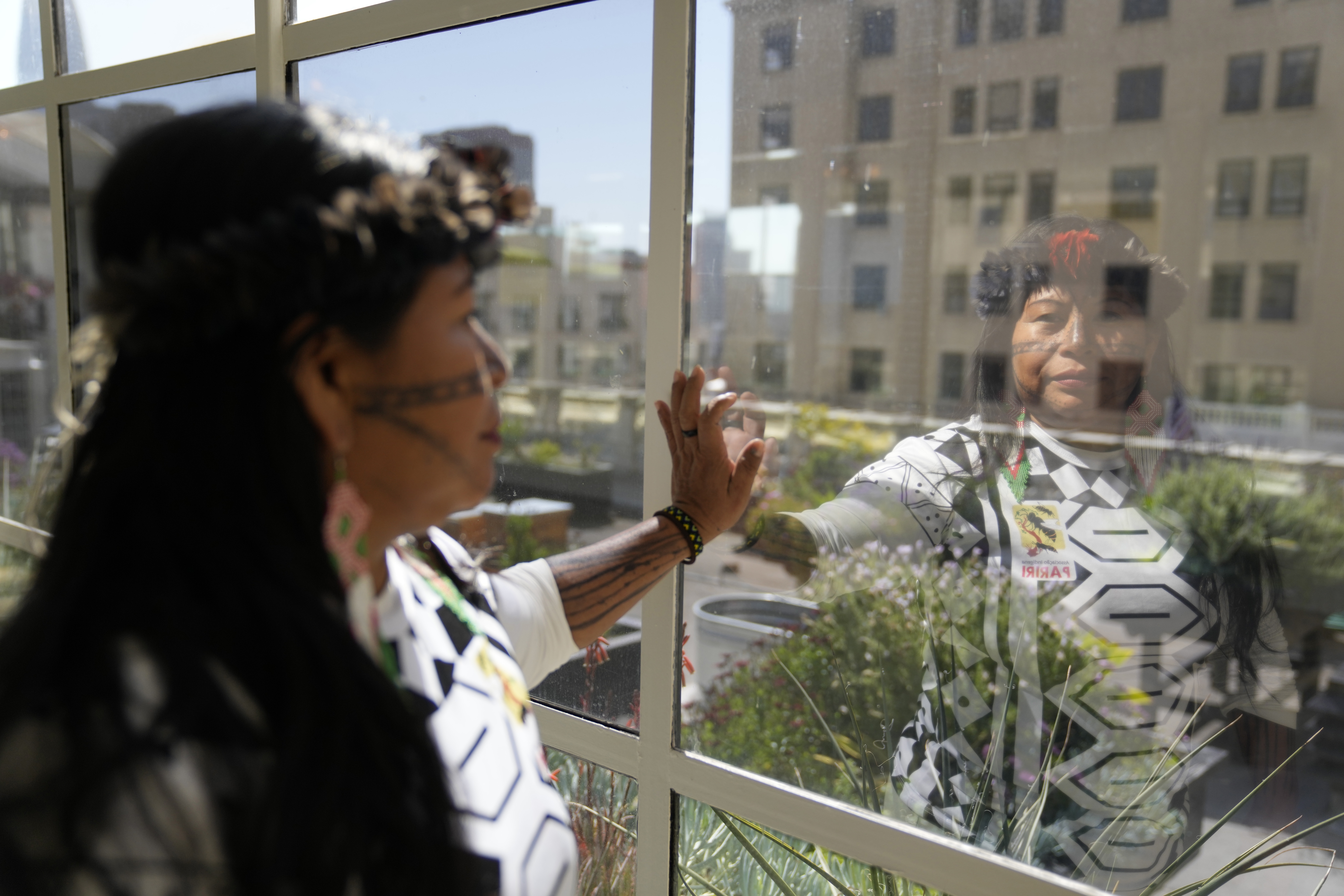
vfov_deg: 40.0
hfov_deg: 57.2
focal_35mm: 33
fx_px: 1232
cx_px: 672
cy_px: 448
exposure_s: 1/1600
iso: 400
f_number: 2.8
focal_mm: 33
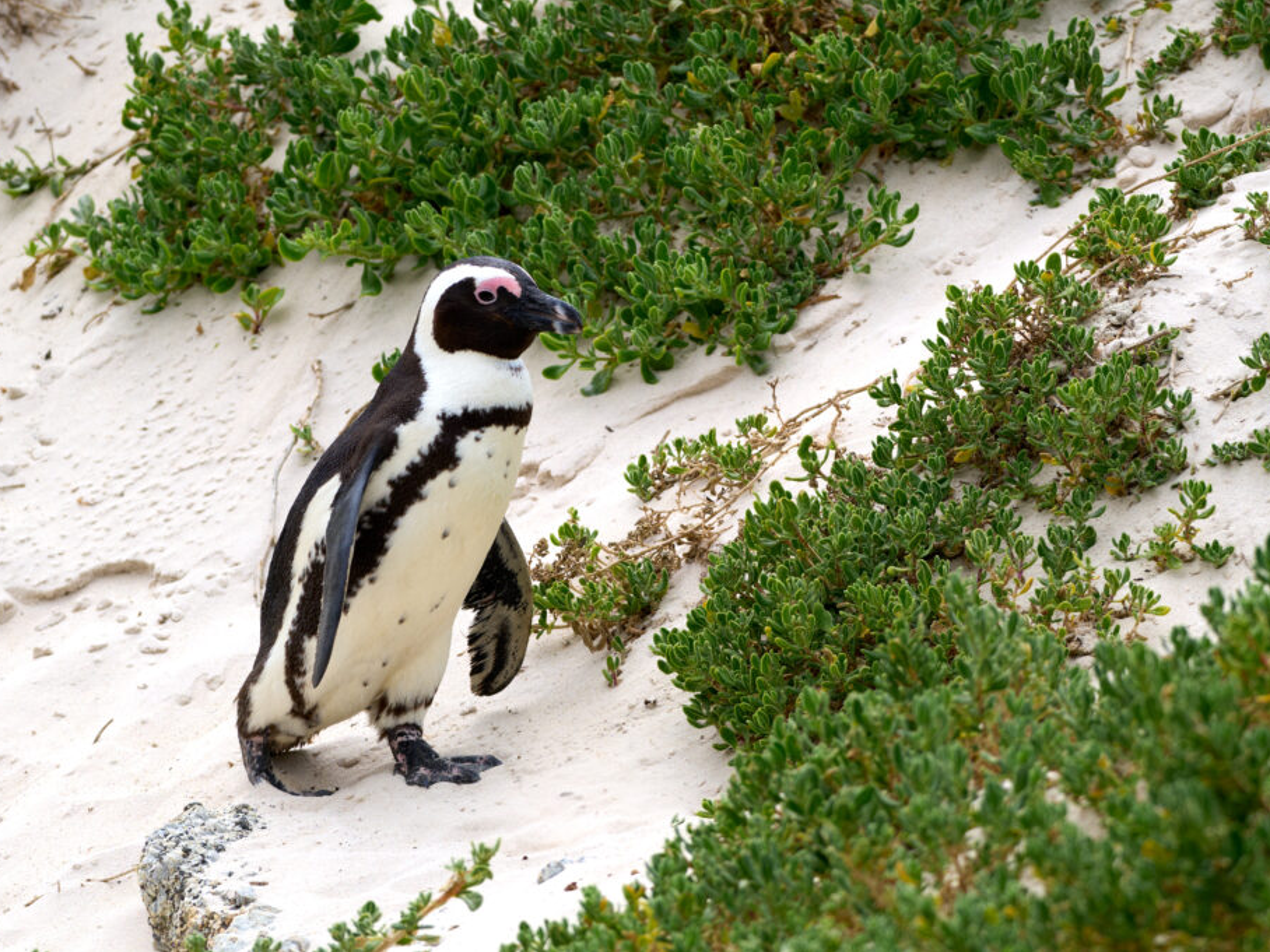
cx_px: 562
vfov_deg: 3.2
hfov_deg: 4.3
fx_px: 16956
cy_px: 476
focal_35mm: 462
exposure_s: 1/500
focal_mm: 284.1
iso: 100
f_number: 5.6
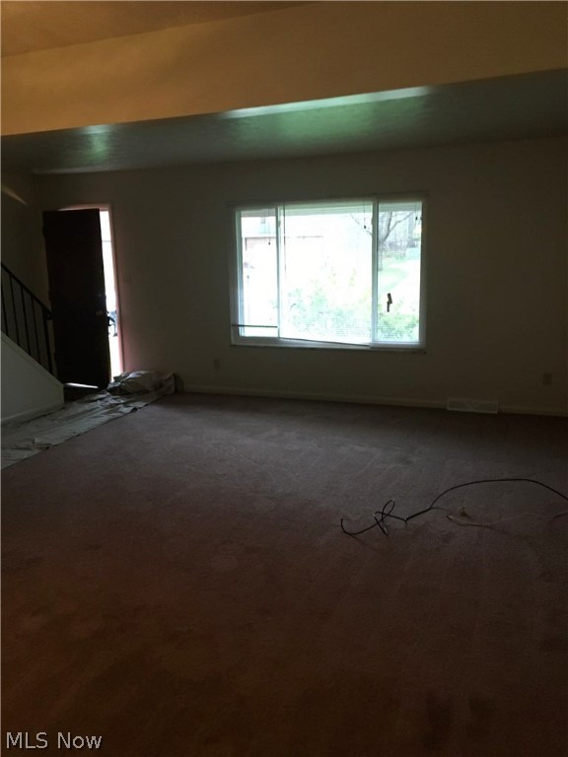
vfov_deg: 61.7
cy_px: 378
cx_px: 284
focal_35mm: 29
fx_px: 634
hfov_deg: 48.2
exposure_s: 1/30
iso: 160
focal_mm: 4.15
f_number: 2.2
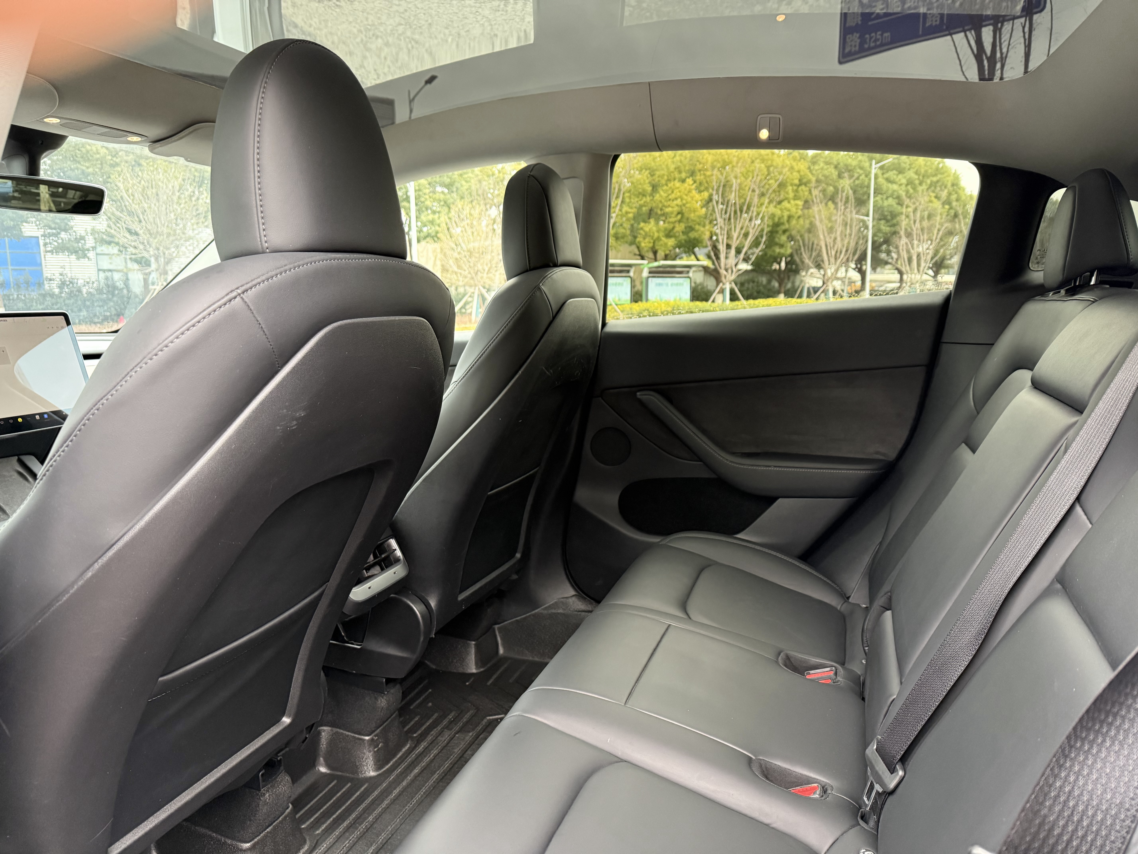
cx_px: 569
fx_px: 789
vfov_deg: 56.8
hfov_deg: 71.6
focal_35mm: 24
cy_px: 427
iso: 400
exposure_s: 1/60
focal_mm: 6.76
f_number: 1.78
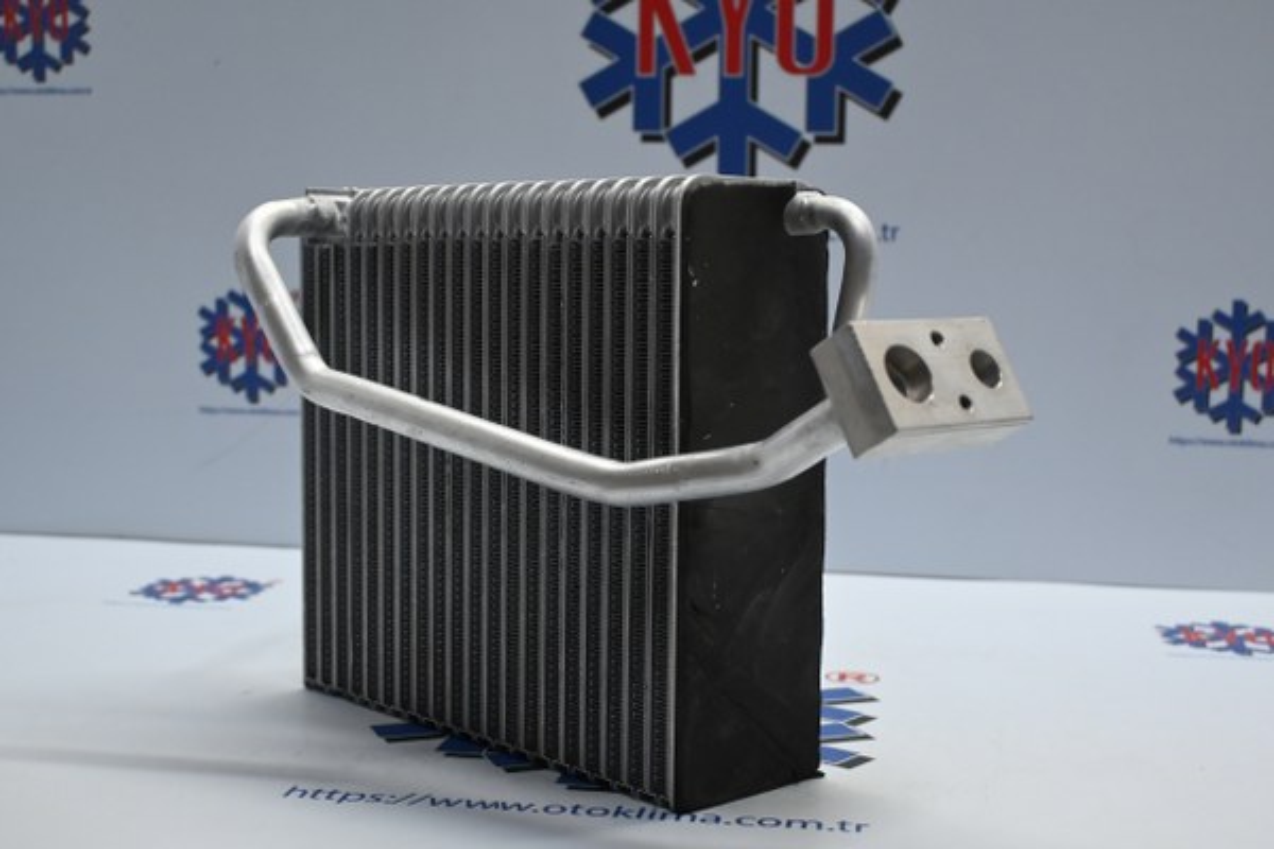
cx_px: 637
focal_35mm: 46
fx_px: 1619
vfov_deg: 29.4
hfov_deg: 43.0
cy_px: 424
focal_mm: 30.5
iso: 1100
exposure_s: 1/125
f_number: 4.8
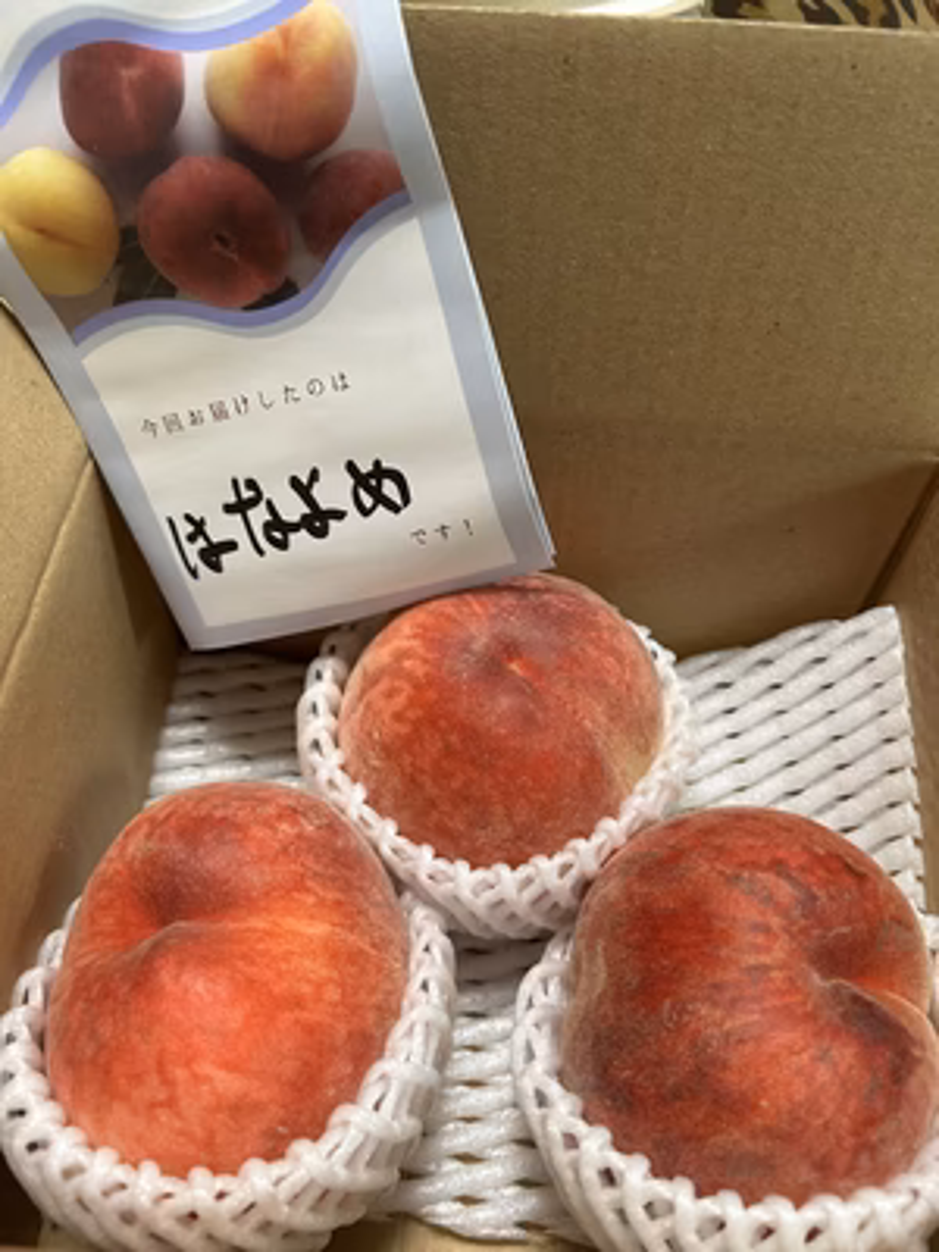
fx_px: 940
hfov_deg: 53.1
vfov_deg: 67.3
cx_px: 470
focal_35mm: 26
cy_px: 626
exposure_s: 1/50
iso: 160
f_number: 1.5
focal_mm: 5.7
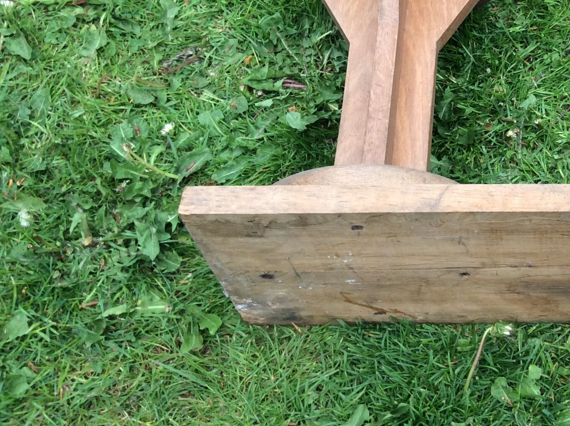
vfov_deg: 23.6
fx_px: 1003
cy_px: 88
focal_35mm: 61
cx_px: 529
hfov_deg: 30.1
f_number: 2.4
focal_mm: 3.3
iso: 32
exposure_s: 1/145
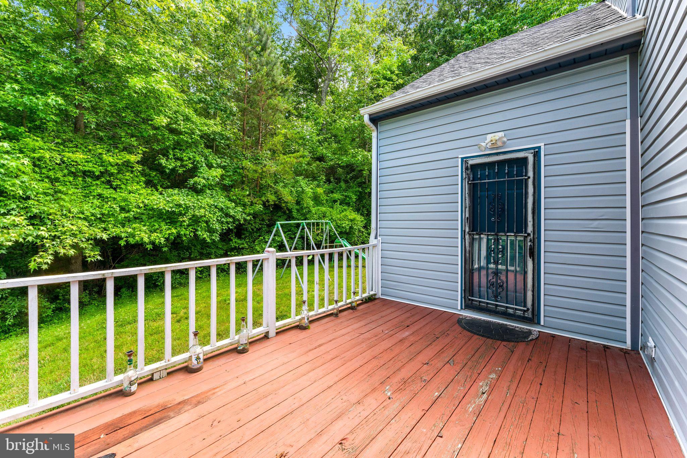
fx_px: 267
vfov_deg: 81.2
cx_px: 344
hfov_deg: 104.3
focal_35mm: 14
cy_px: 229
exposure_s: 1/50
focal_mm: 14
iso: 320
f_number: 13
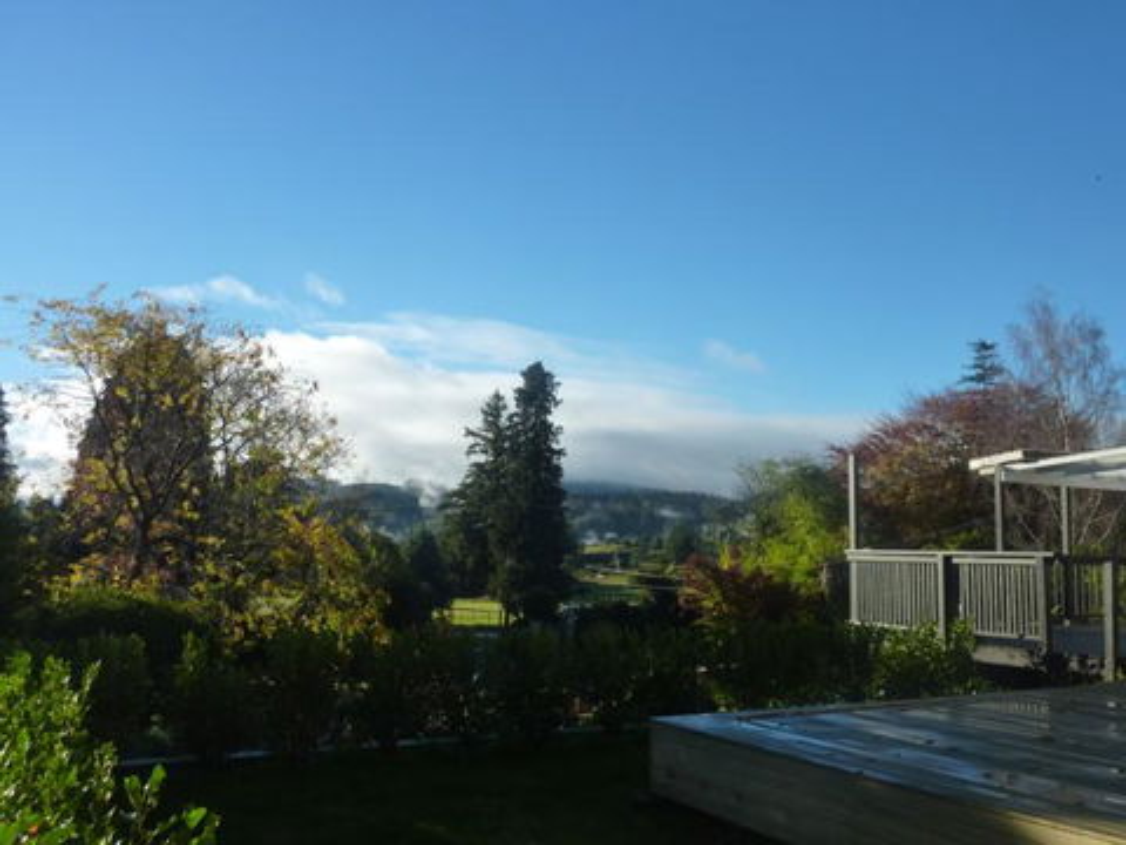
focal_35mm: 32
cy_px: 422
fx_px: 1041
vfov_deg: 44.2
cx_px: 563
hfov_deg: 56.8
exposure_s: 1/500
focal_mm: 5.3
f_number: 4.5
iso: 125
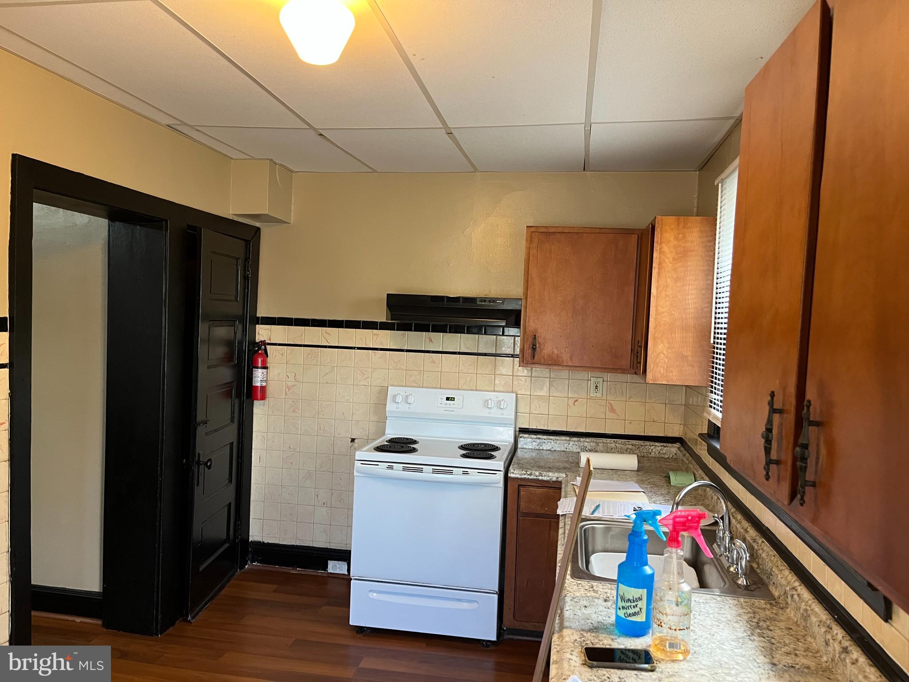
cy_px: 341
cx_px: 454
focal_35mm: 26
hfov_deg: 67.3
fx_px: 683
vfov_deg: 53.1
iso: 250
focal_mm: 5.1
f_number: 1.6
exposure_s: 1/60
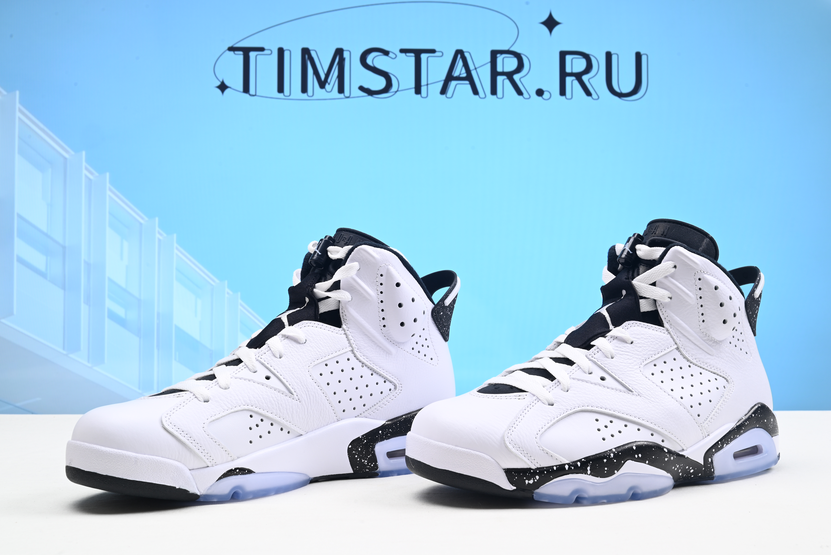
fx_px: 924
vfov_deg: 33.4
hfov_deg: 48.4
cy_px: 278
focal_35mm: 40
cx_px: 416
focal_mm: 40
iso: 100
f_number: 16
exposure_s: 1/2
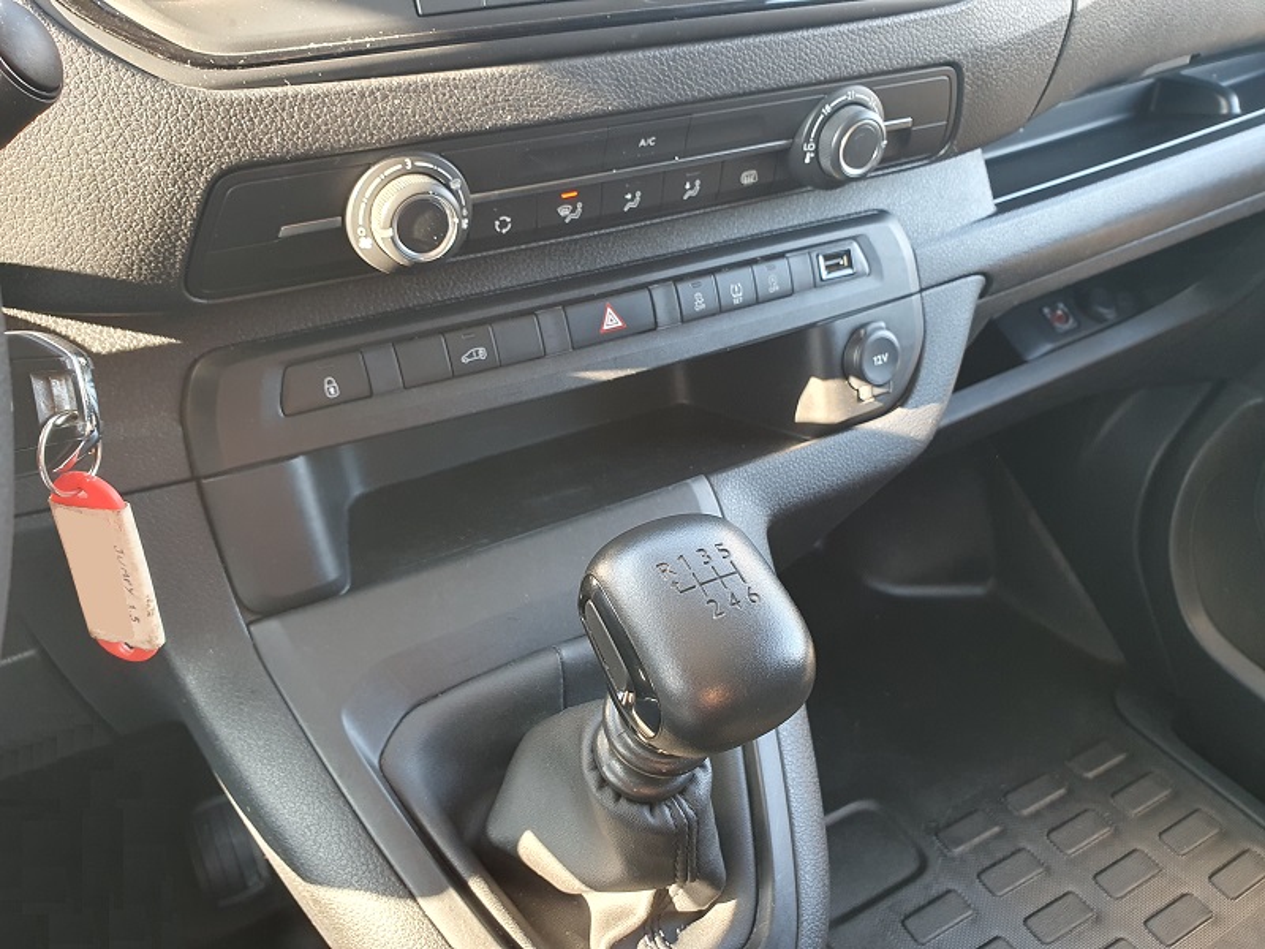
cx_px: 632
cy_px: 474
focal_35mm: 26
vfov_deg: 53.1
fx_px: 950
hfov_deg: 67.3
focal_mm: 4.32
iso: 200
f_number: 2.4
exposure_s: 1/50
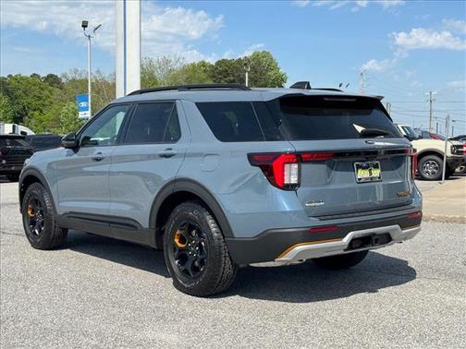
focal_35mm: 48
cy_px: 174
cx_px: 233
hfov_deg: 39.7
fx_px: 646
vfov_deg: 30.3
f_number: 1.78
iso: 64
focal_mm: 6.76
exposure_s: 1/4049
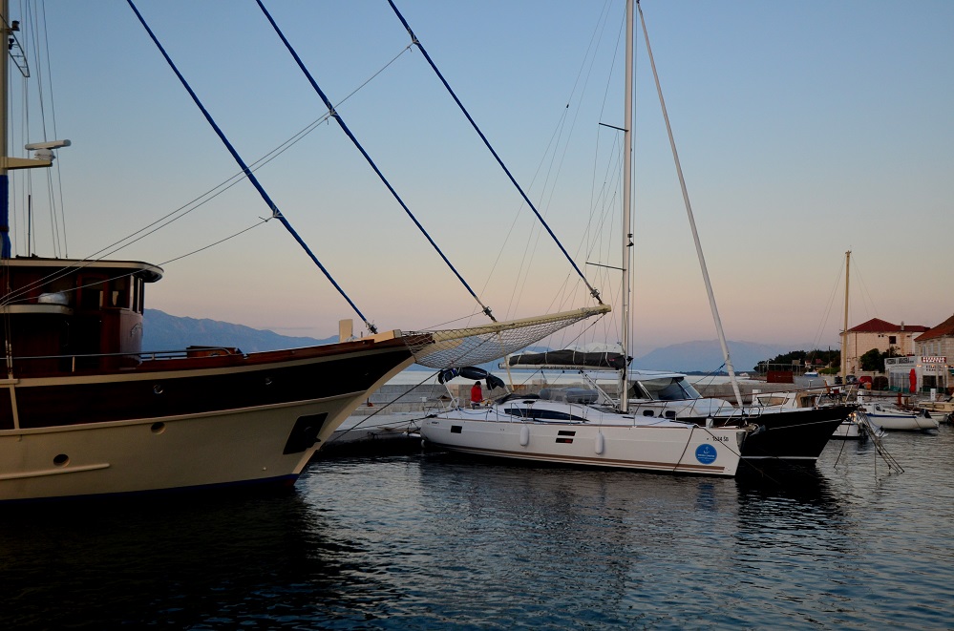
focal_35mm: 36
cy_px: 316
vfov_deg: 36.7
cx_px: 477
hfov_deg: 53.2
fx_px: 952
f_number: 4
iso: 400
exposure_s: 1/500
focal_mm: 24
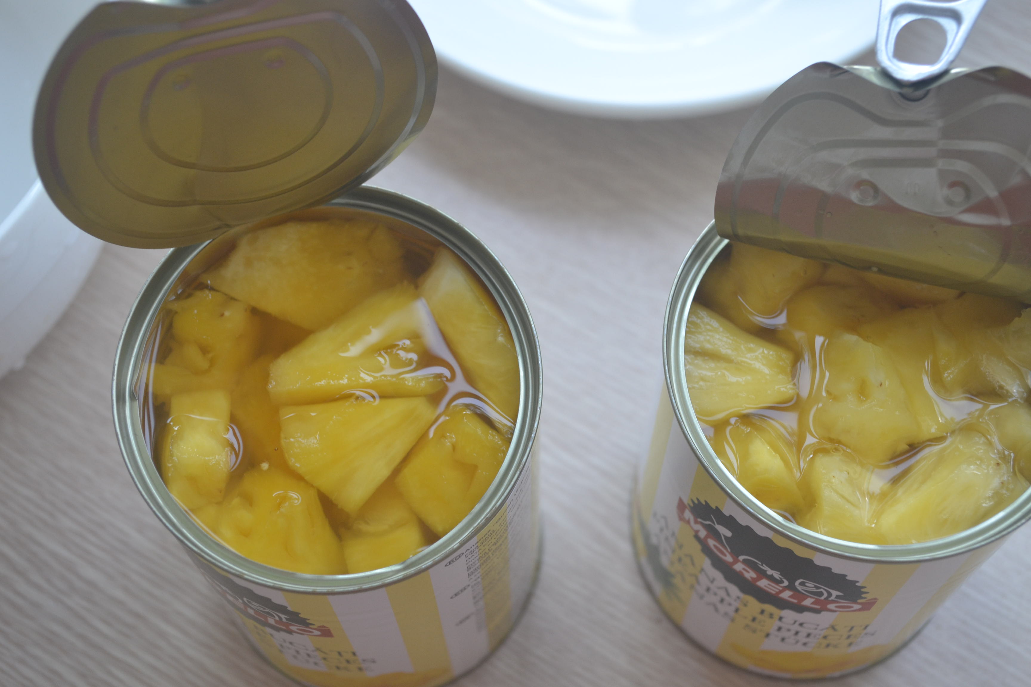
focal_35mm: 52
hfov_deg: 37.9
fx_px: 1503
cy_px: 344
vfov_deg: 25.8
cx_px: 516
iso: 400
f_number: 5
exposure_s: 1/80
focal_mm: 35
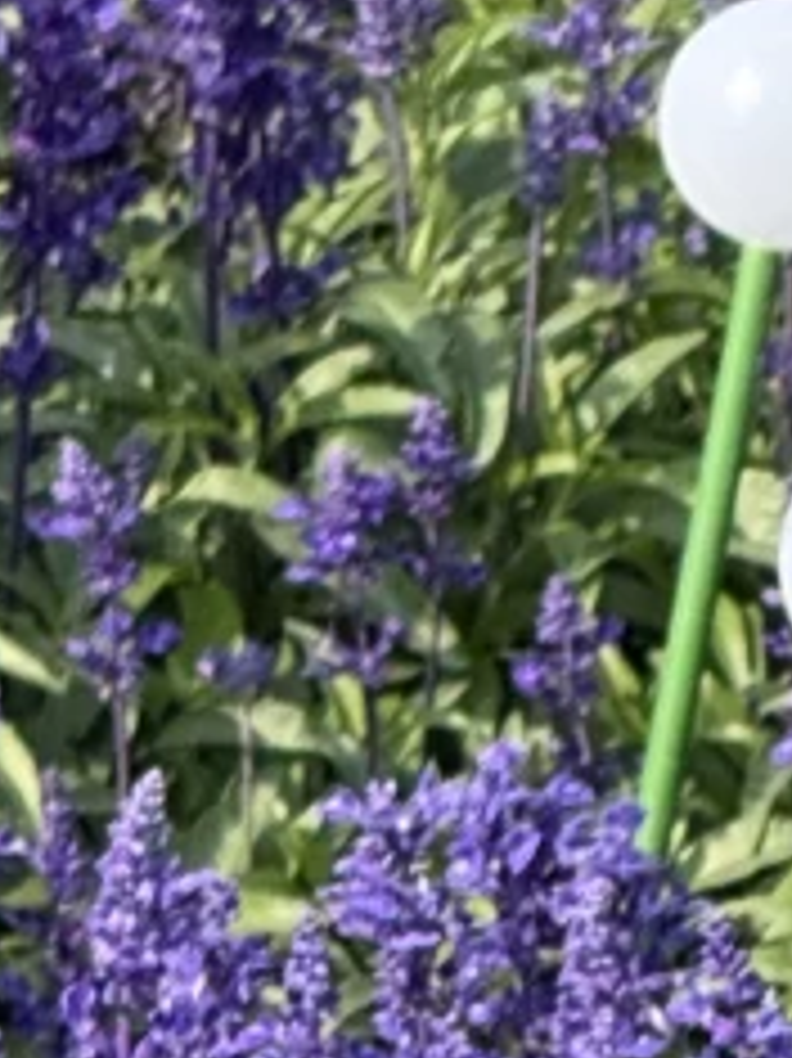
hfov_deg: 2.0
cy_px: 2859
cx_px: 1498
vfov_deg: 2.7
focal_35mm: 735
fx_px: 22442
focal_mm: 15.66
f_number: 2.8
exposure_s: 1/680
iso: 64
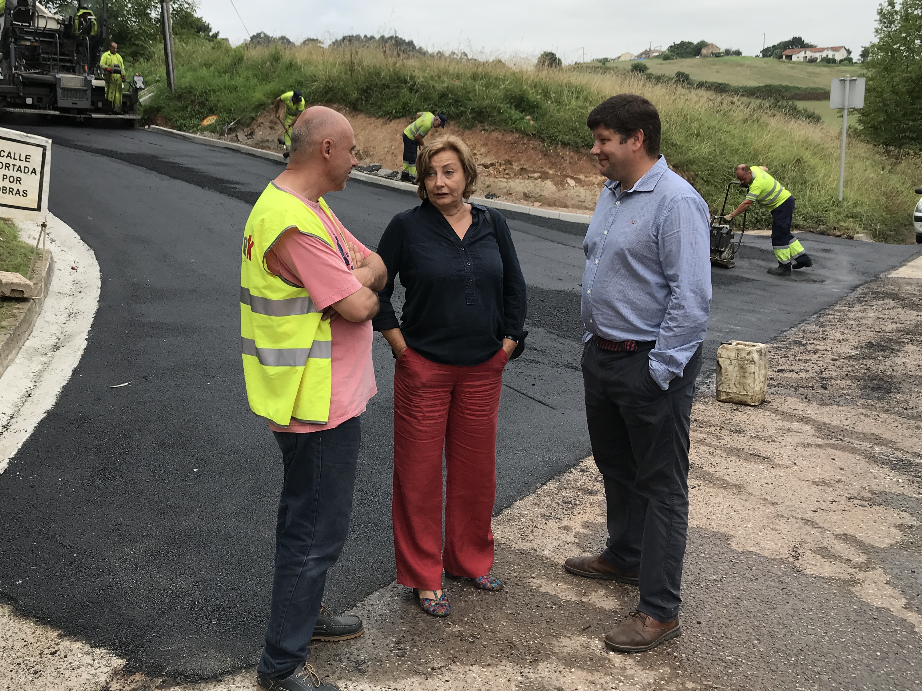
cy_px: 268
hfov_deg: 52.4
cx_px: 382
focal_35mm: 35
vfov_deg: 40.5
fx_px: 932
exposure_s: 1/1350
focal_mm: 3.99
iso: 20
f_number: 1.8
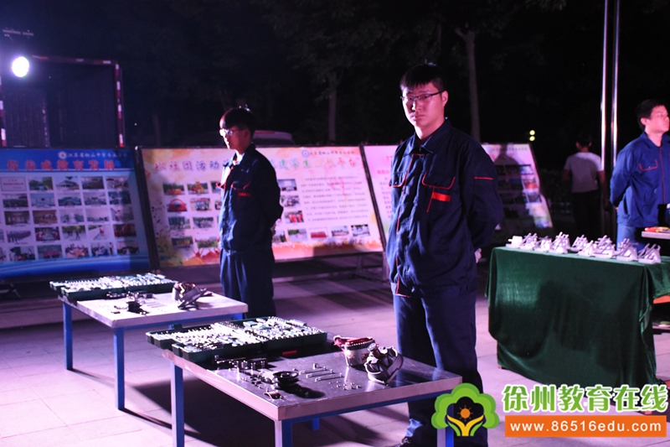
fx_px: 893
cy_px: 224
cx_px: 335
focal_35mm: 48
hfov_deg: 41.1
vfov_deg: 28.1
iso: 4000
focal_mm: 32
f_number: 4
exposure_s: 1/80
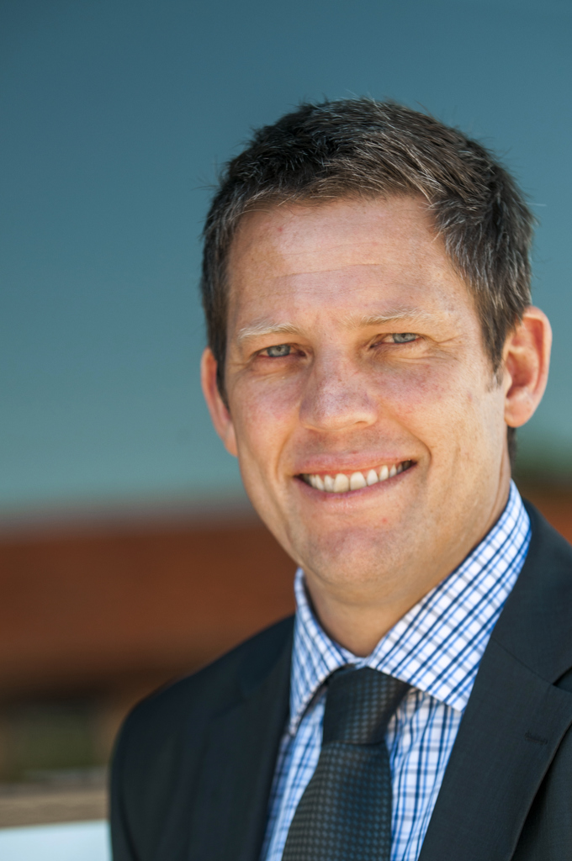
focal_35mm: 153
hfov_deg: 8.9
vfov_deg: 13.4
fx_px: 3656
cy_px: 430
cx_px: 286
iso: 200
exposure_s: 1/500
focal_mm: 102
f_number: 2.8
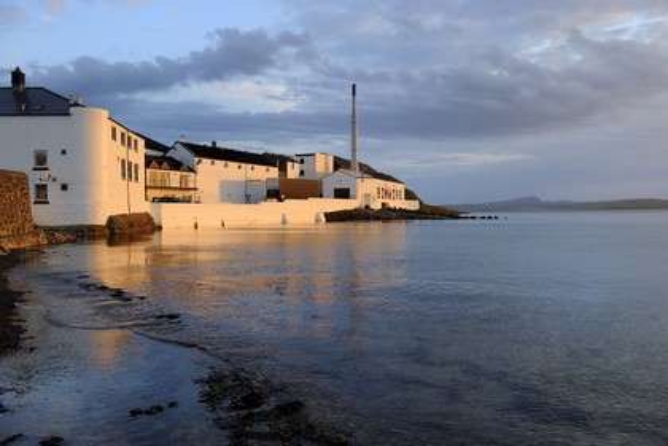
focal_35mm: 32
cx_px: 334
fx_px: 594
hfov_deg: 58.7
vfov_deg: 41.1
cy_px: 223
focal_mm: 32
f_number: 4.5
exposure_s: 1/160
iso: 200
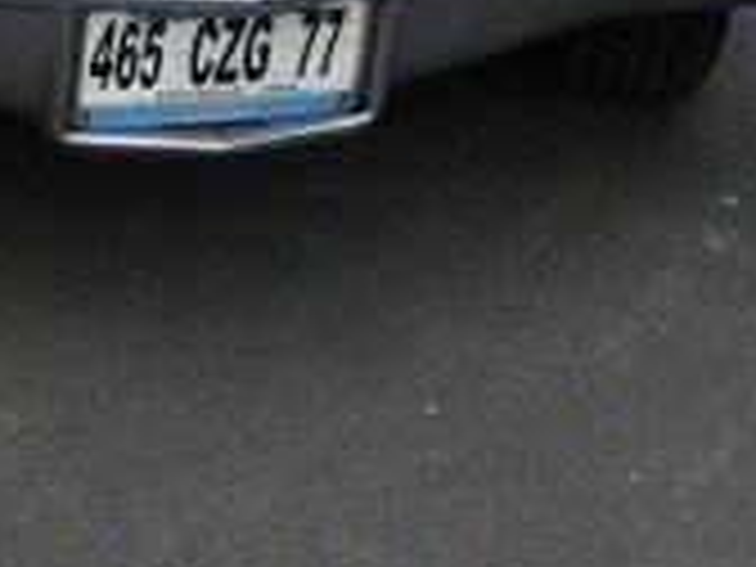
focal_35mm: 95
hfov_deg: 20.0
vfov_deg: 14.6
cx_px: -18
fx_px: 2075
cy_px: -270
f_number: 3.3
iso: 80
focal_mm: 4.5
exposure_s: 1/250
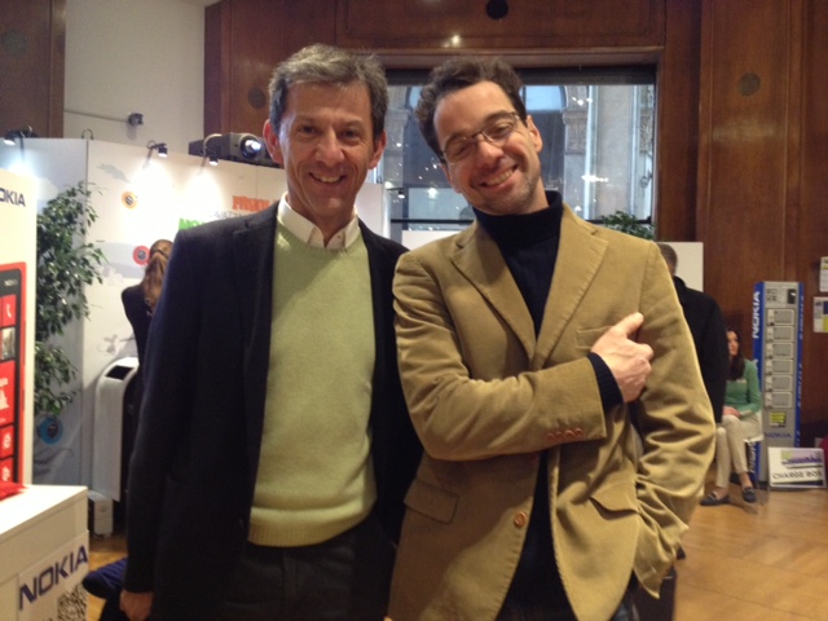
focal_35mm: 35
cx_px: 414
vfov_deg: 40.7
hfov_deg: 52.6
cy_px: 310
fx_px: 837
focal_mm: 4.28
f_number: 2.4
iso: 250
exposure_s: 1/20
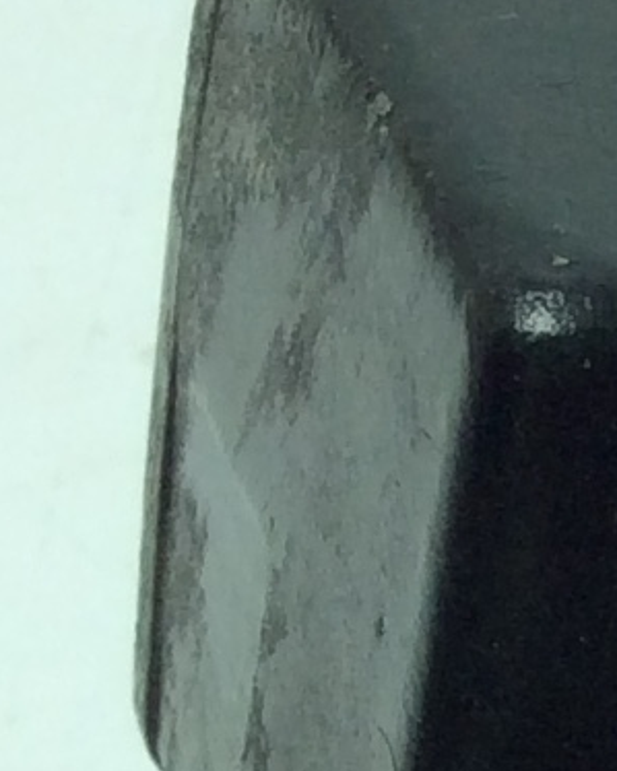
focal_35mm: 216
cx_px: 1661
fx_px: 4932
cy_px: 1196
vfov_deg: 8.7
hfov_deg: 6.7
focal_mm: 3.3
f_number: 2.4
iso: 32
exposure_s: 1/403
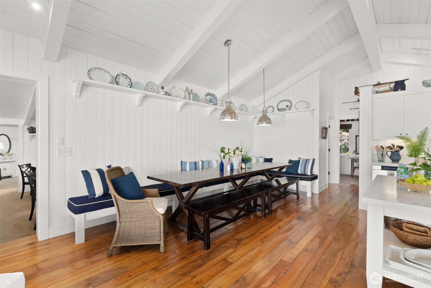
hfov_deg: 96.7
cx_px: 216
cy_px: 144
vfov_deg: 73.8
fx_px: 192
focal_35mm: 16
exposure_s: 1/6
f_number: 8
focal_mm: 16
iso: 500
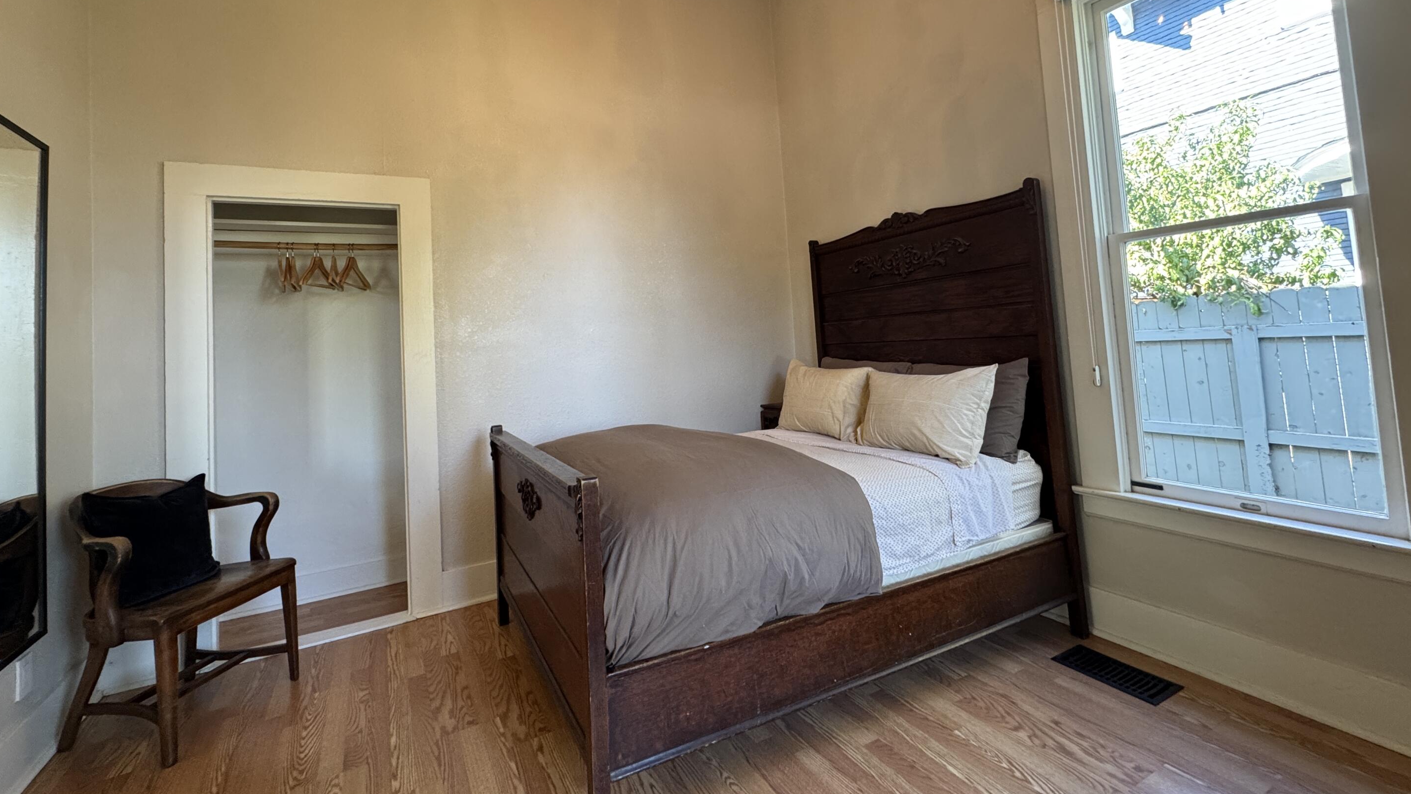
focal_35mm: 16
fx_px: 599
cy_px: 312
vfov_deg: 66.4
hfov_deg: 99.3
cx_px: 687
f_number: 2.2
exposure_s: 1/120
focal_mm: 2.22
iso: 250
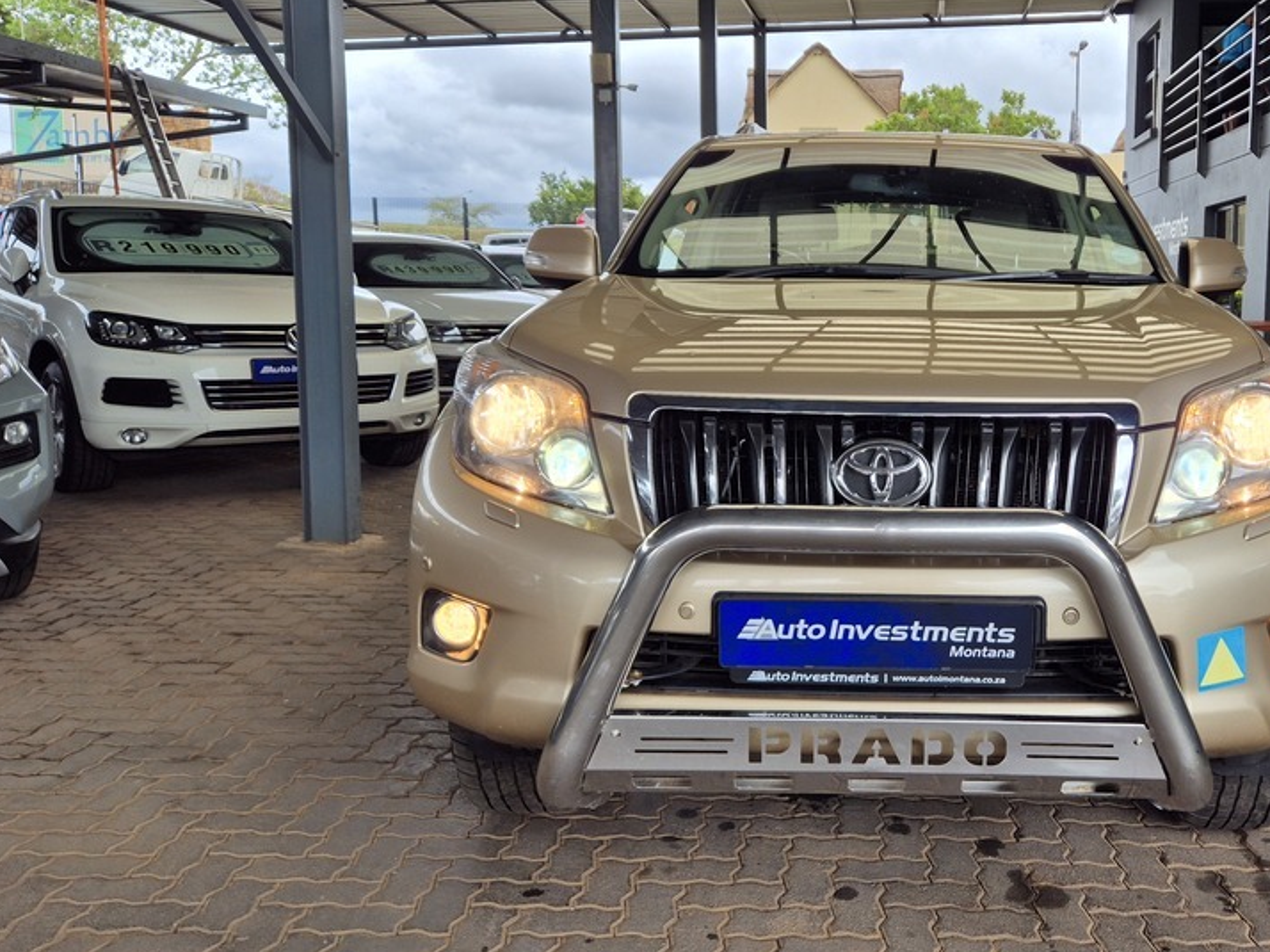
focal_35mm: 33
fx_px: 1210
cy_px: 384
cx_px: 900
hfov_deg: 53.6
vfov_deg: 42.7
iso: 25
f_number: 1.8
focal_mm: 5.4
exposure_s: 1/576
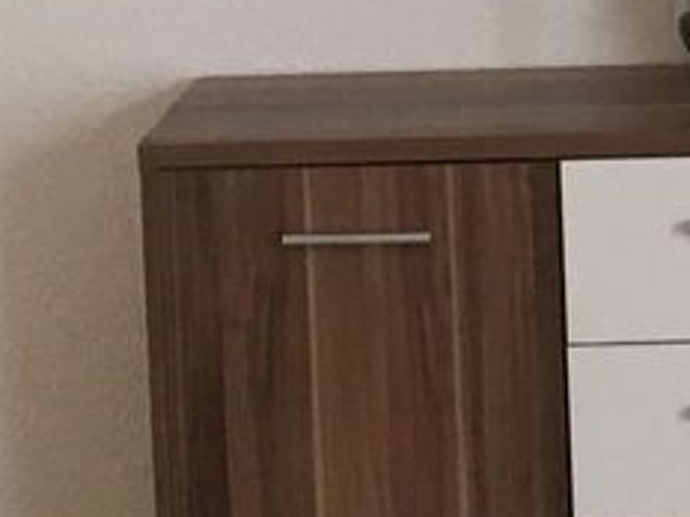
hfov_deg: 9.7
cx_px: 889
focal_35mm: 200
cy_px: -157
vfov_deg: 7.3
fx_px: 3987
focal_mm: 4.15
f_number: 2.2
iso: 64
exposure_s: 1/33
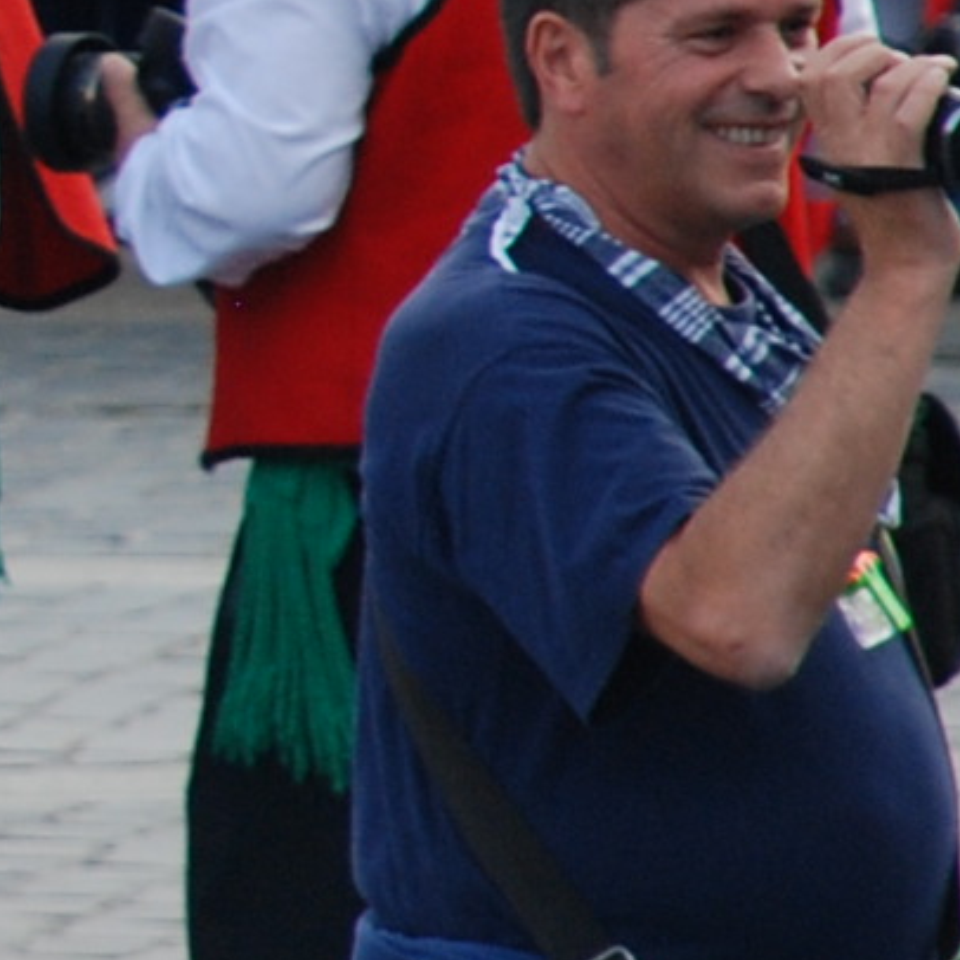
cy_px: -189
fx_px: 35739
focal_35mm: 1139
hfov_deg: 1.5
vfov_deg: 1.5
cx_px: -1847
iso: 320
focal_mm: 125
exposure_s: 1/125
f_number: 5.6
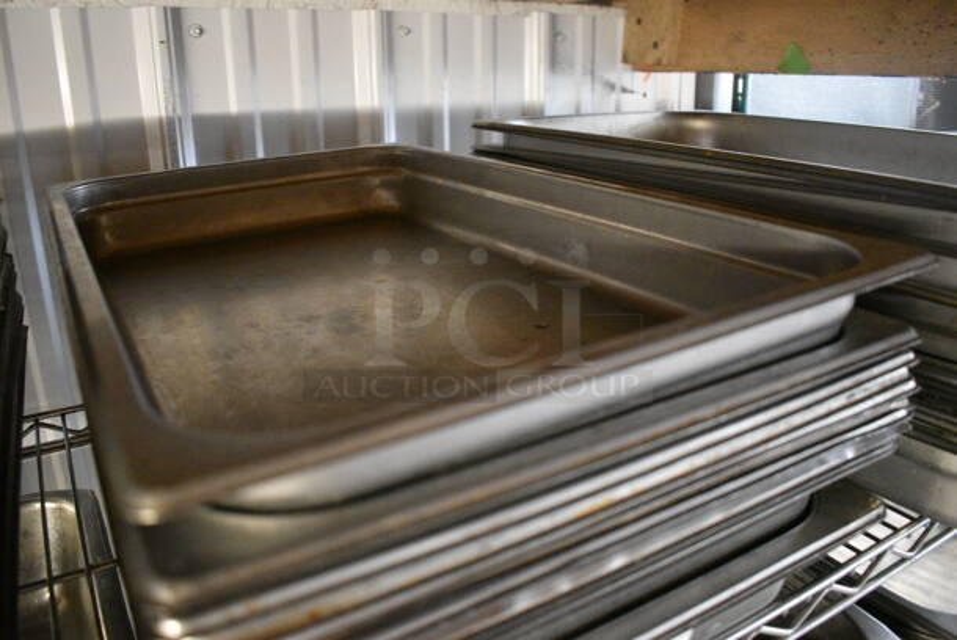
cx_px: 478
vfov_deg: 48.0
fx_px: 718
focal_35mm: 27
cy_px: 320
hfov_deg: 67.3
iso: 5000
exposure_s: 1/125
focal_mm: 18
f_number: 3.5
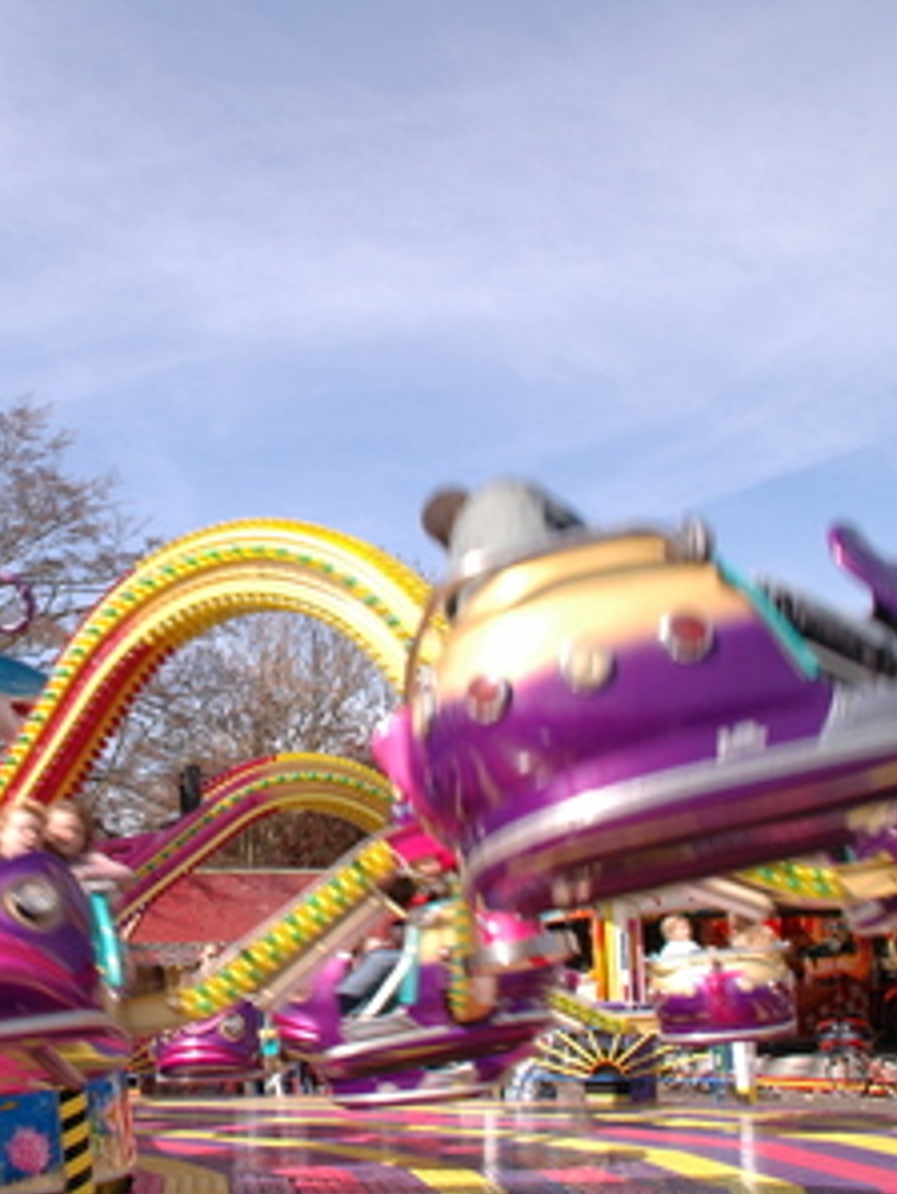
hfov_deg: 34.9
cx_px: 180
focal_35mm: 40
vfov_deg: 46.8
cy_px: 585
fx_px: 1380
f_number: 22
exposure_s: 1/60
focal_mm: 18
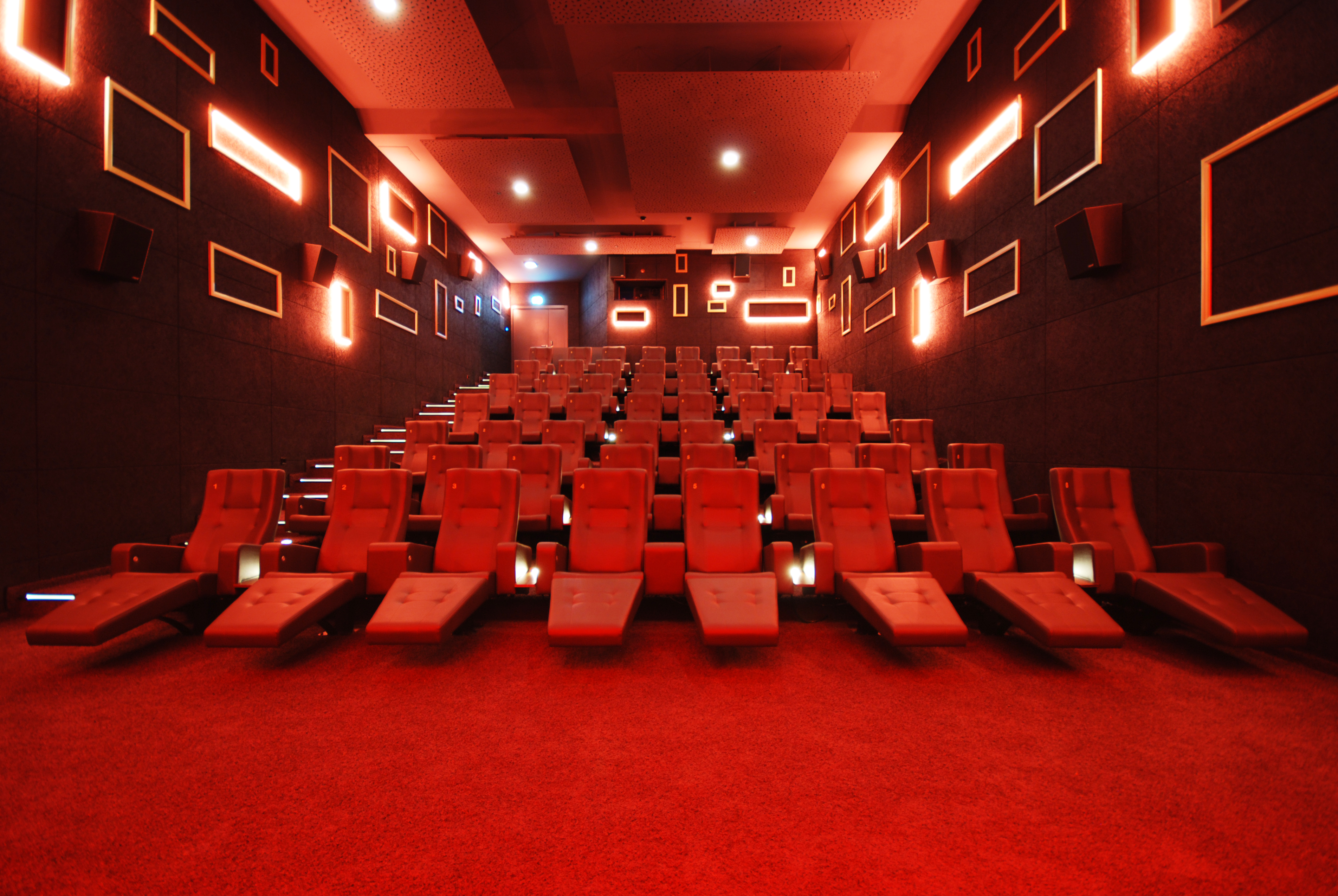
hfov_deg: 100.3
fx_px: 558
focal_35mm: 15
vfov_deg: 77.5
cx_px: 669
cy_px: 448
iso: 100
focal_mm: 10
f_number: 4.5
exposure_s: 13
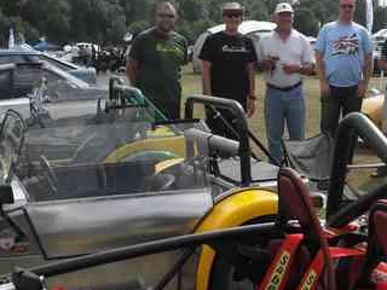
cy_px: 138
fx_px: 850
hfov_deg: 25.4
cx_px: 281
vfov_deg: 19.4
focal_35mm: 76
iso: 64
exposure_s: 1/500
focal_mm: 6.2
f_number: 5.6
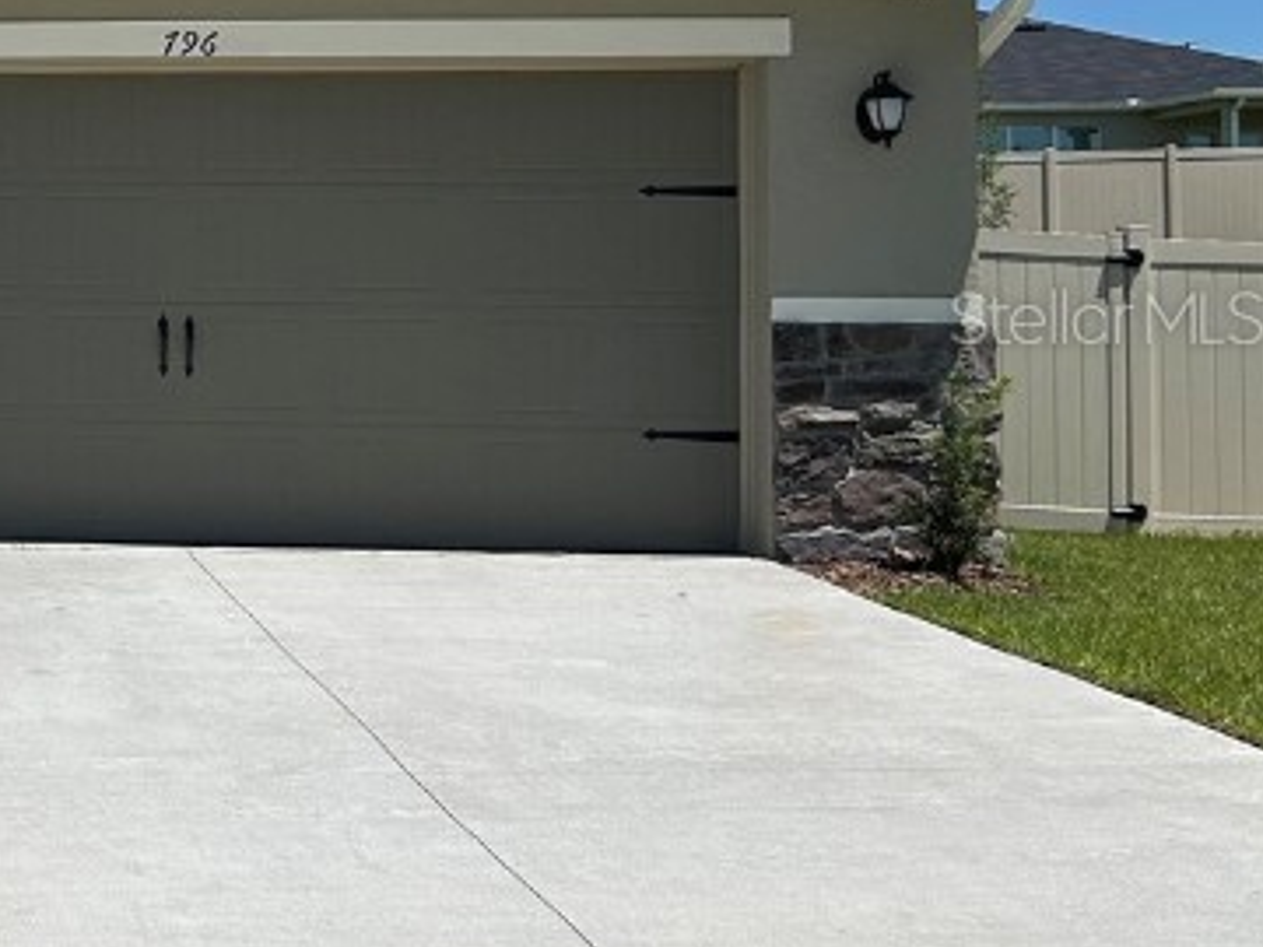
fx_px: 2700
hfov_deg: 22.6
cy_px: 316
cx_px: -516
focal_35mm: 74
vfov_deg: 19.8
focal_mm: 5.7
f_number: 1.5
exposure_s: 1/7463
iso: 50
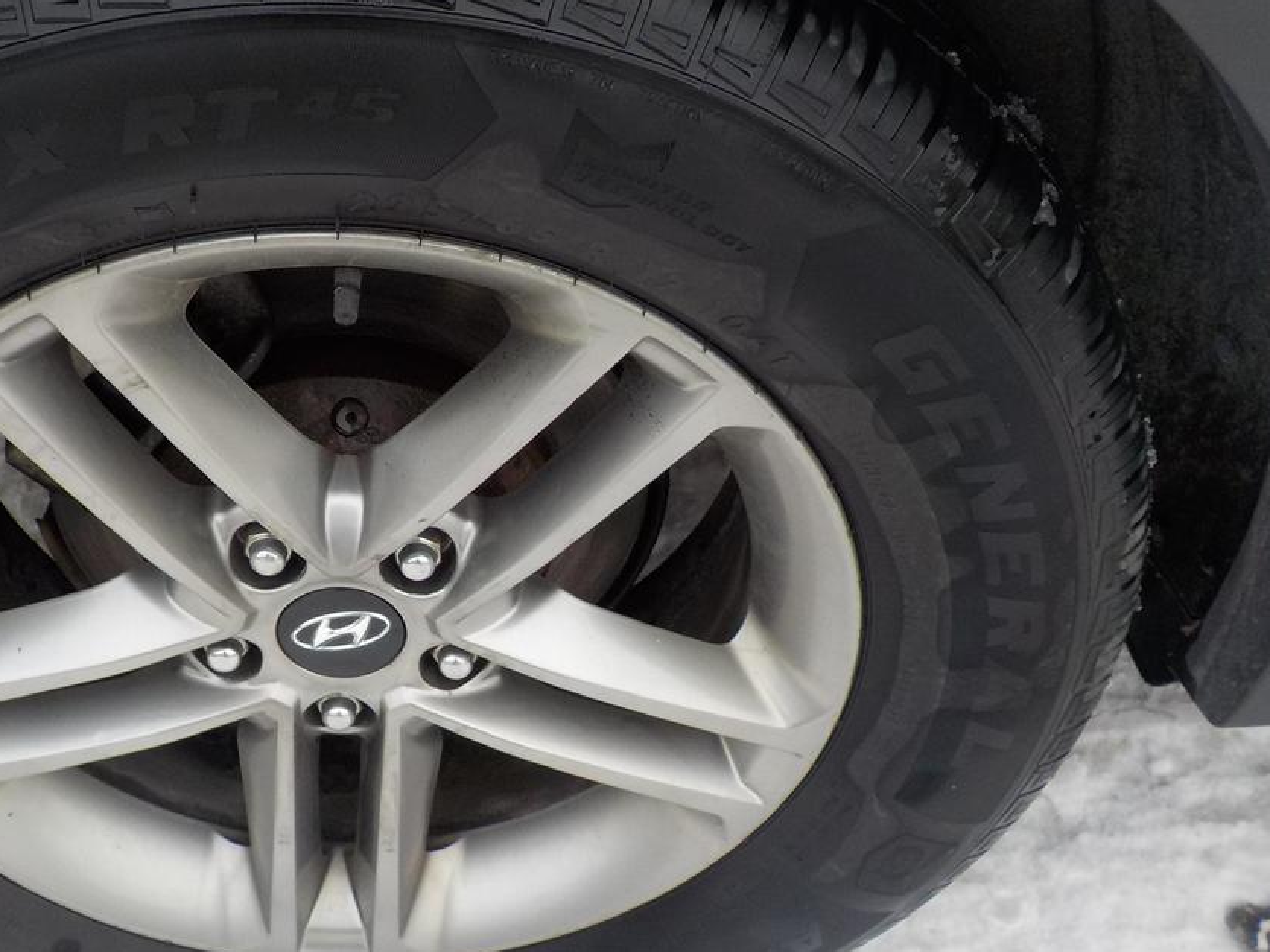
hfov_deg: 40.8
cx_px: 430
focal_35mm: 46
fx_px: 1687
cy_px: 423
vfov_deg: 31.5
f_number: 3.3
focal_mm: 4.1
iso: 125
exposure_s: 1/60
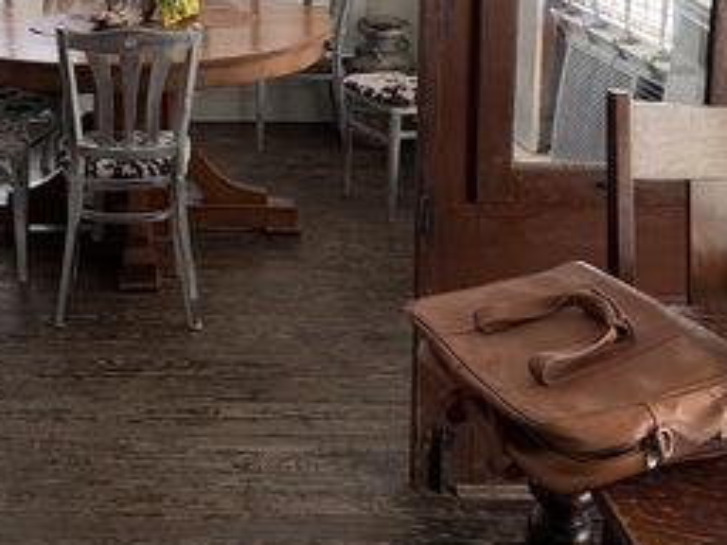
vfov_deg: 23.0
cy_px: -51
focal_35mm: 60
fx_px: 1260
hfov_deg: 31.1
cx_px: 116
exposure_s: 1/121
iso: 200
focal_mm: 6.76
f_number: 1.78
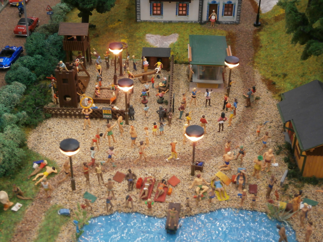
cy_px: 121
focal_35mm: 47
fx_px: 439
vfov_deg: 30.9
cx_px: 162
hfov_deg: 40.4
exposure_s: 1/8
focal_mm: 8.3
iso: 200
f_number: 3.4
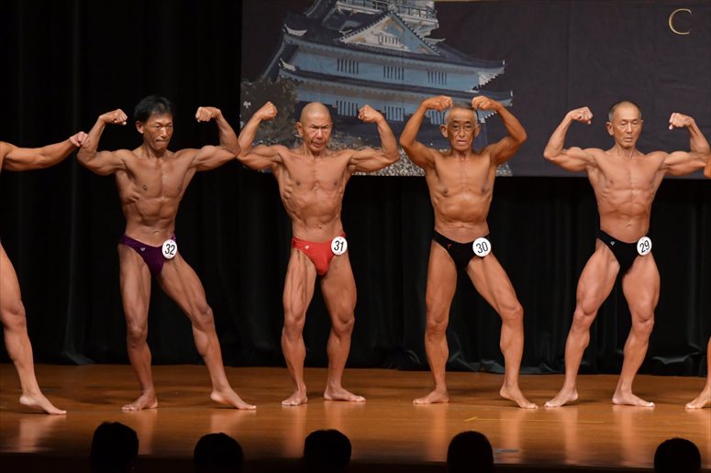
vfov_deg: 5.7
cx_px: 356
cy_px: 236
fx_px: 4738
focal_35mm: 240
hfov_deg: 8.6
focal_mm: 160
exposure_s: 1/400
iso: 5000
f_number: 5.6
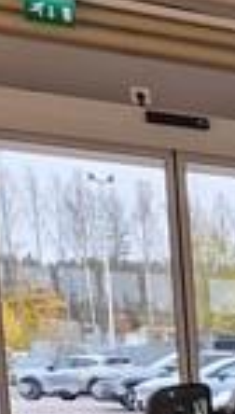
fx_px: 1188
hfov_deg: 8.0
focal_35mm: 108
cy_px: 593
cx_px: 881
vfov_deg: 18.0
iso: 200
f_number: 1.8
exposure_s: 1/180
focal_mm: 5.4
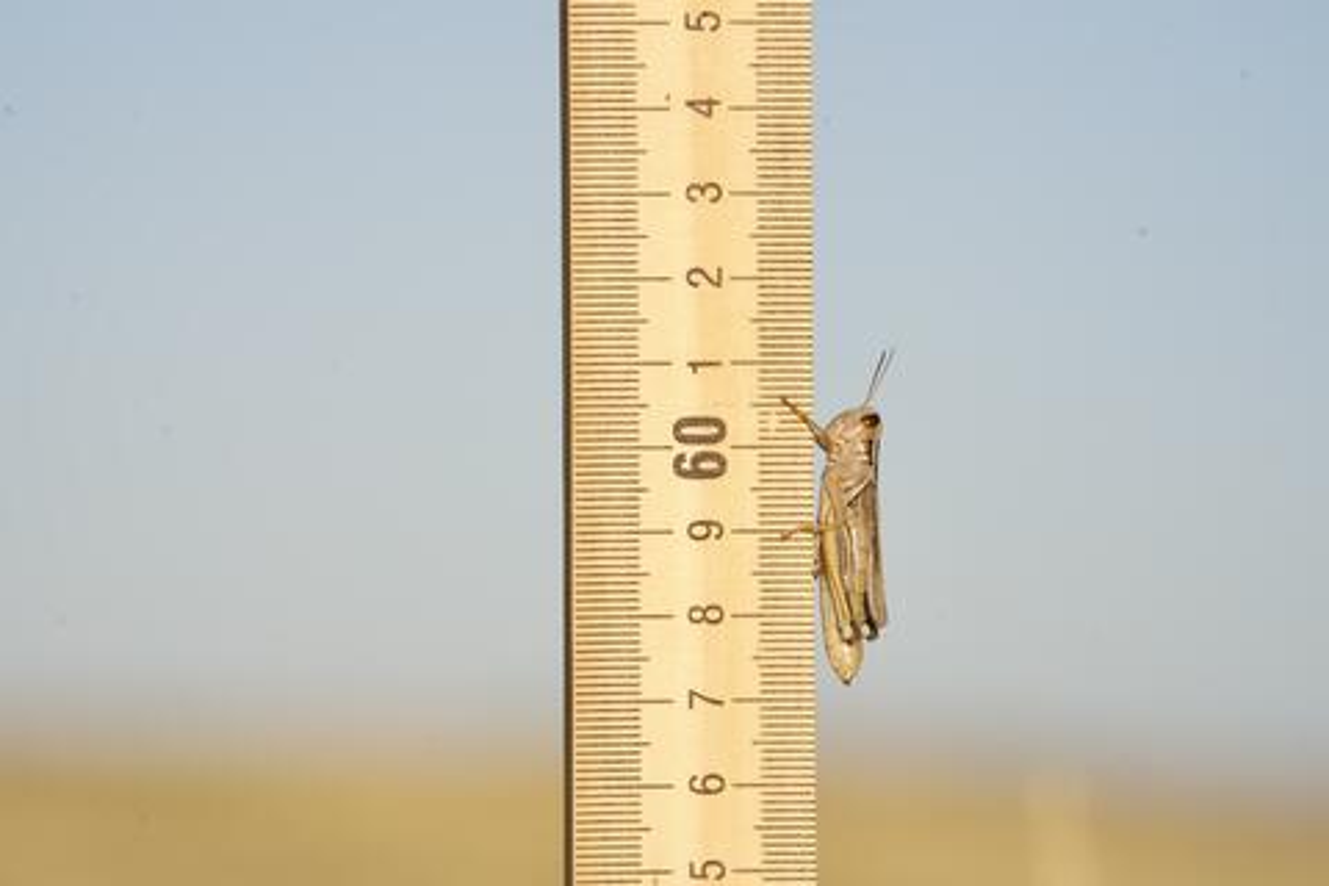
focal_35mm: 189
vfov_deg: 7.3
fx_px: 6977
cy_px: 443
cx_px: 664
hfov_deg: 10.9
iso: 1250
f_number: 13
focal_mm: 189
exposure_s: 1/640
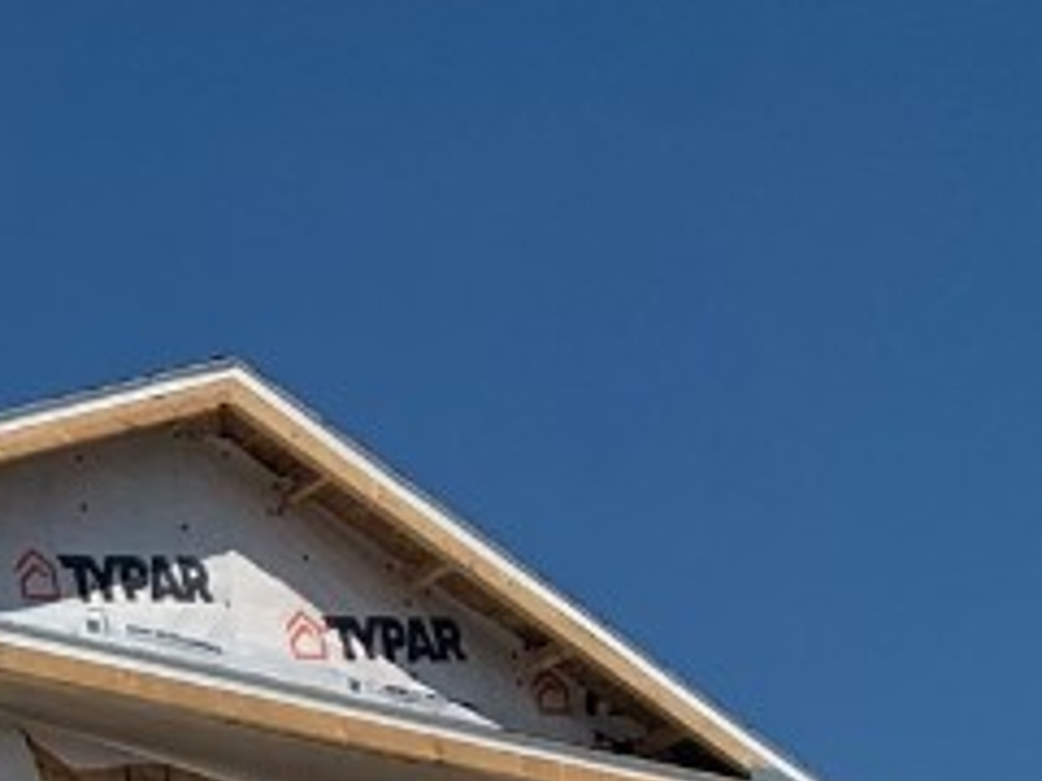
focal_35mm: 111
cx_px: -903
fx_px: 3341
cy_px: 1493
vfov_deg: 12.1
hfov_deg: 15.1
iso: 25
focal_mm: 4.25
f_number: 1.8
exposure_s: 1/5405
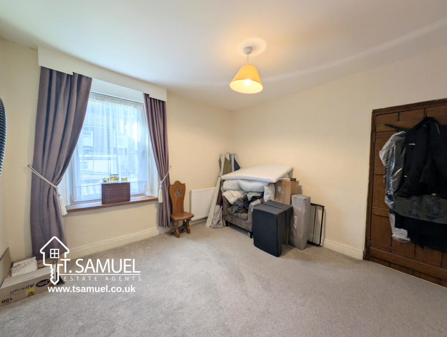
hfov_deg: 110.5
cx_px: 224
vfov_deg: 94.6
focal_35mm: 12
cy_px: 168
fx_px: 155
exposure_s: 1/129
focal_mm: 2.23
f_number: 1.95
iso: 42
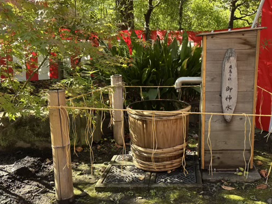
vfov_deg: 39.6
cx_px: 184
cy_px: 95
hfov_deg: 50.3
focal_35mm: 36
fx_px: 283
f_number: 1.6
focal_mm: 5.96
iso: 40
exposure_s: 1/168
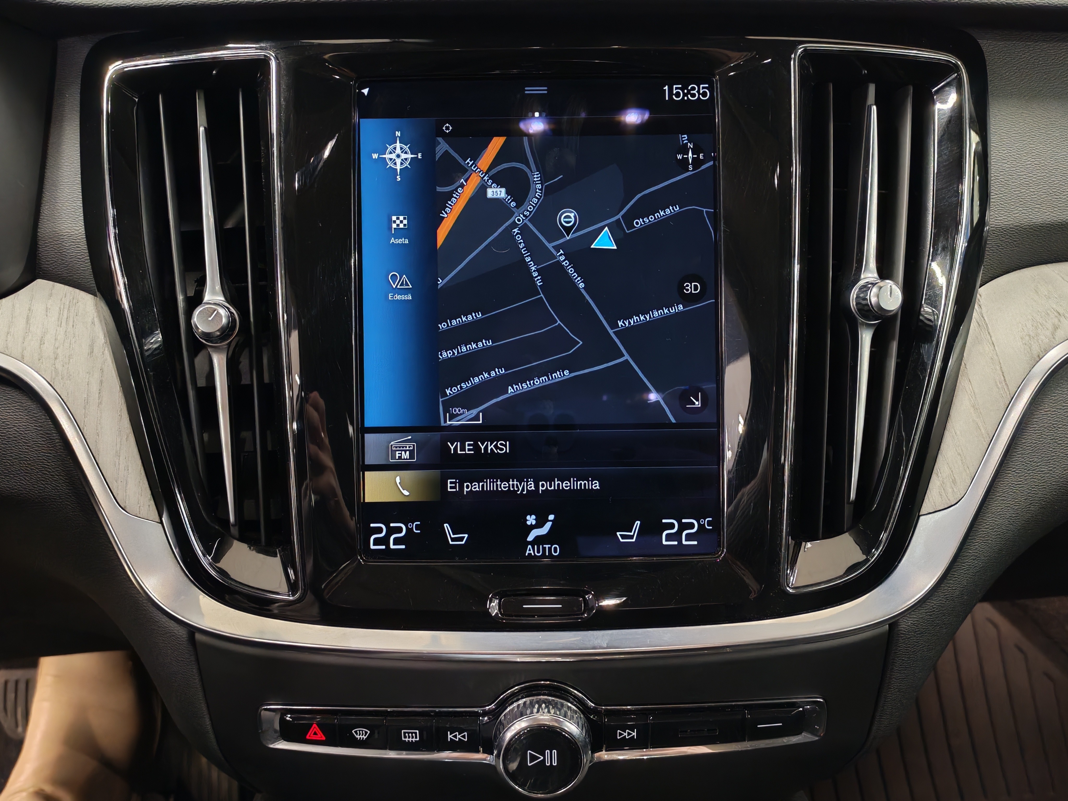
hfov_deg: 56.8
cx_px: 534
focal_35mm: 32
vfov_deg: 44.2
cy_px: 400
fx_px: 987
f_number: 1.9
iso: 2000
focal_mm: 6.12
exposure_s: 1/33
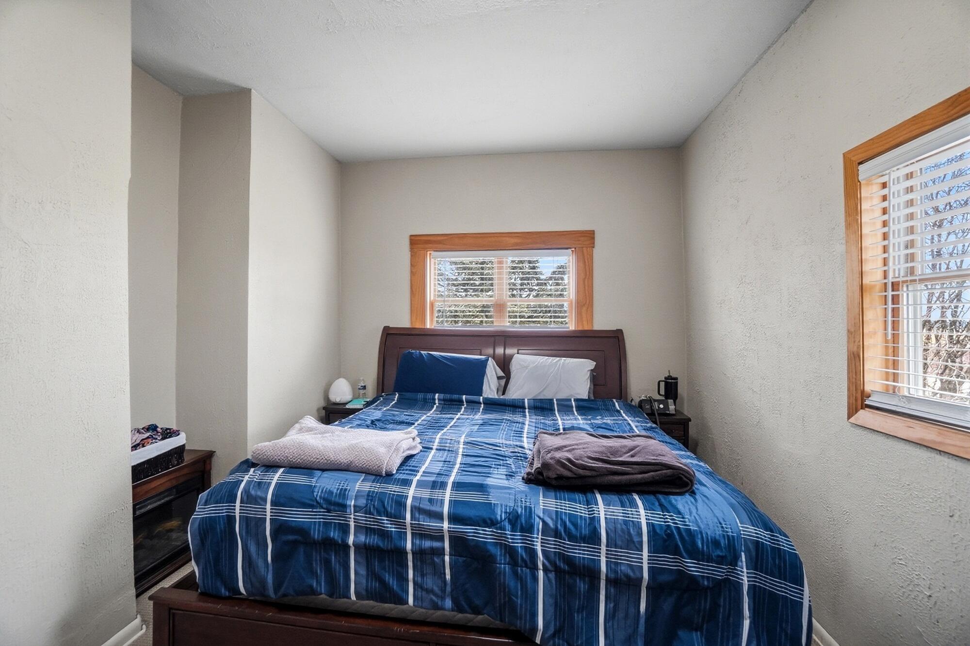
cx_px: 485
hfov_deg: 100.4
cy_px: 323
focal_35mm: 15
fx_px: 404
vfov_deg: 77.3
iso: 100
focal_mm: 10
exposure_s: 1/125
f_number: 4
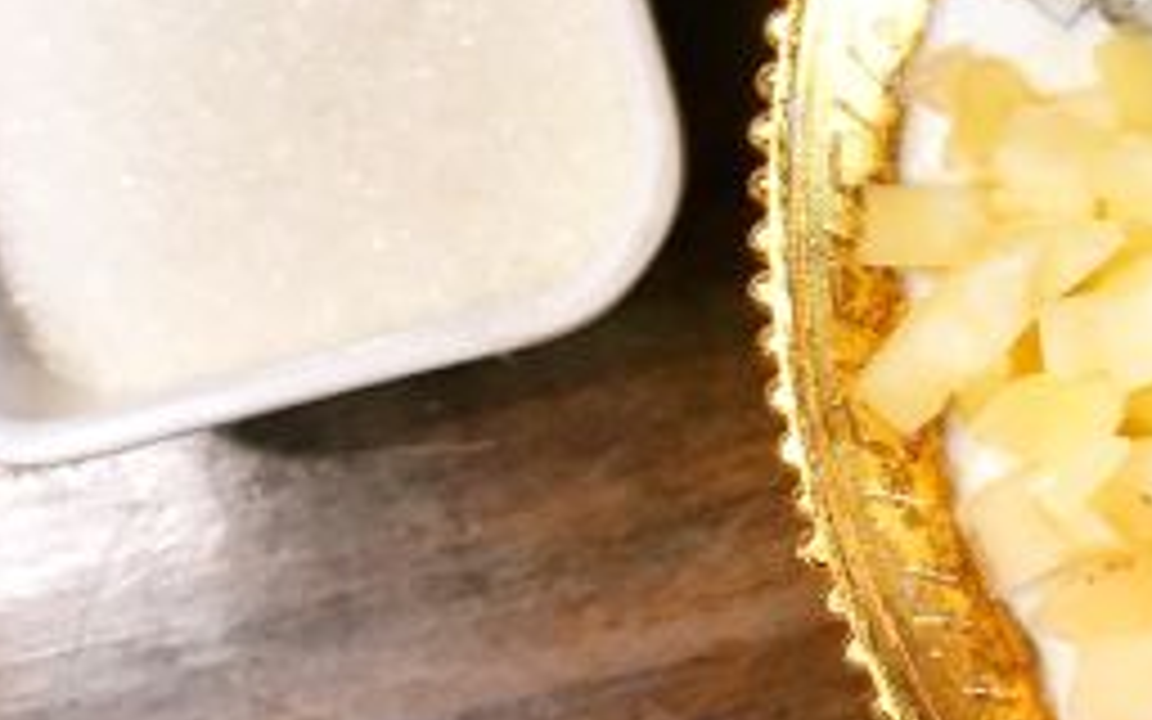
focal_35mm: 84
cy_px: 218
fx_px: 2637
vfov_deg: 15.5
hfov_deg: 22.9
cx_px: 1336
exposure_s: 1/33
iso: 100
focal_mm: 4.15
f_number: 2.2
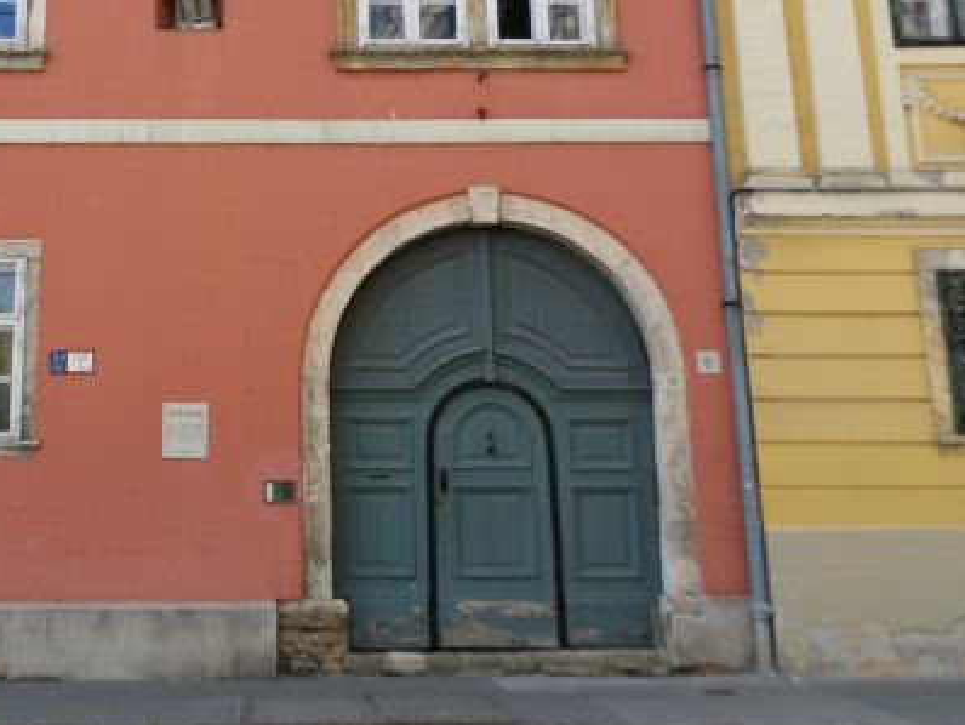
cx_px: 289
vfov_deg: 34.9
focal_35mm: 41
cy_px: 247
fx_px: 1144
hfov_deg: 44.8
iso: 80
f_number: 7.5
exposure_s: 1/90
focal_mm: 4.2
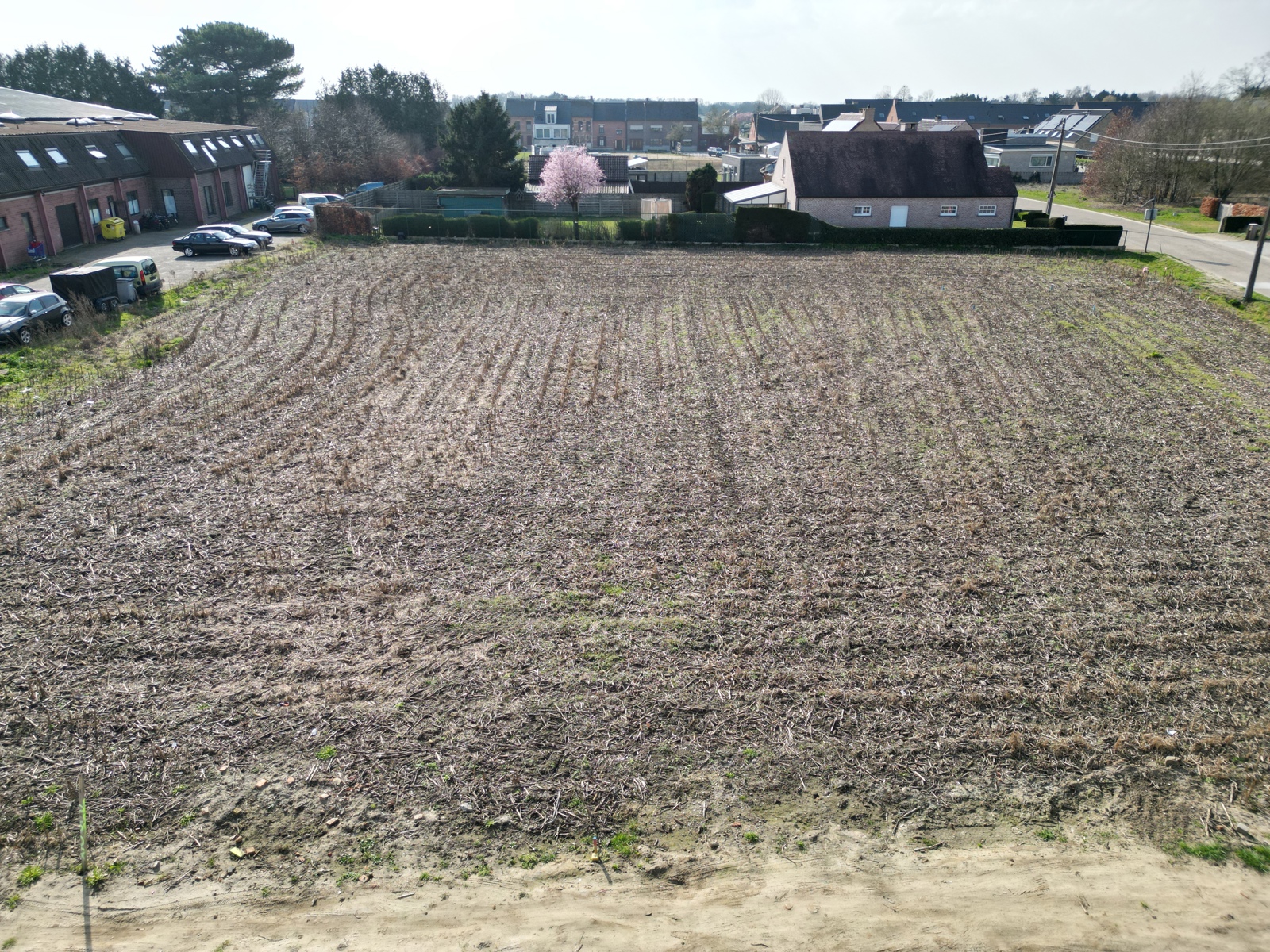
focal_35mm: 24
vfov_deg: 56.8
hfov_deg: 71.6
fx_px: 881
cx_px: 635
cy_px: 476
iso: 200
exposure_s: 1/2500
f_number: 1.7
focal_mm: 6.72
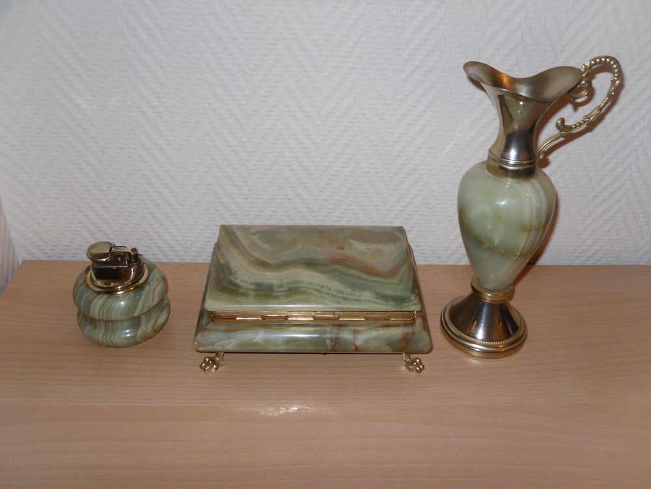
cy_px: 244
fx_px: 658
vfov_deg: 40.7
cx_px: 326
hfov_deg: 52.6
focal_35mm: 35
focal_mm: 6.3
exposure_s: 1/45
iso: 80
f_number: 3.5
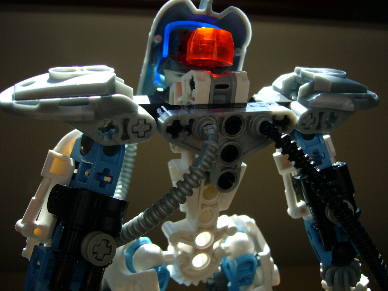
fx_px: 392
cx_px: 194
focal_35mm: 35
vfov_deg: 40.7
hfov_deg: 52.6
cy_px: 146
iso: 100
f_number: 2.8
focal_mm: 5.8
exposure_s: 1/500
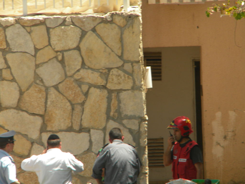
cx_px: 122
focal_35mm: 414
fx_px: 2930
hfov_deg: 4.8
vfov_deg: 3.6
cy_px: 92
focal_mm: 75
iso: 80
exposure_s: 1/251
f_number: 5.4
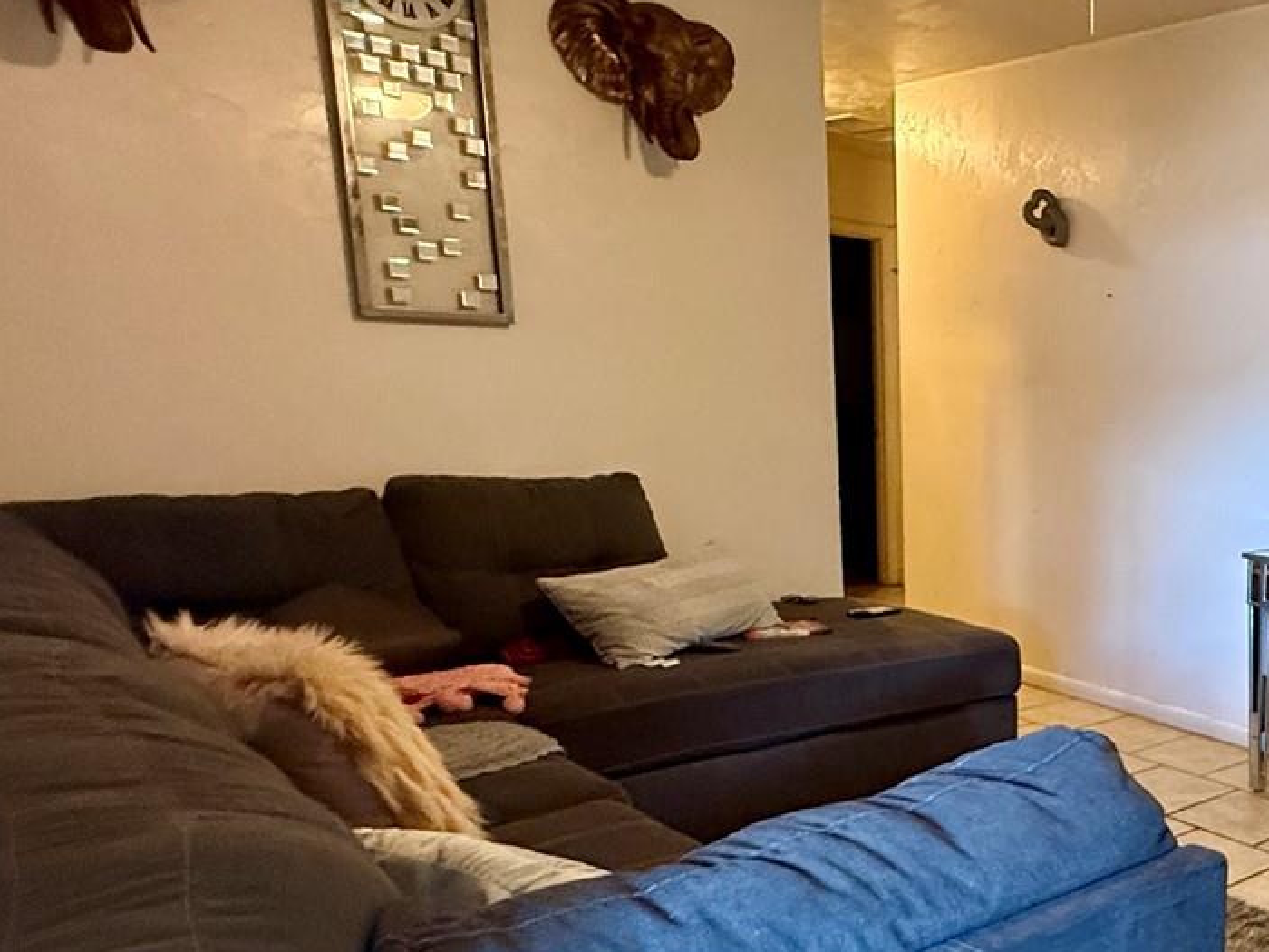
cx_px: 1289
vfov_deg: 43.5
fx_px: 1173
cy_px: 635
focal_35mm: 32
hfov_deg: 46.7
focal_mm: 2.22
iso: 800
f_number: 2.2
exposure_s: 1/60
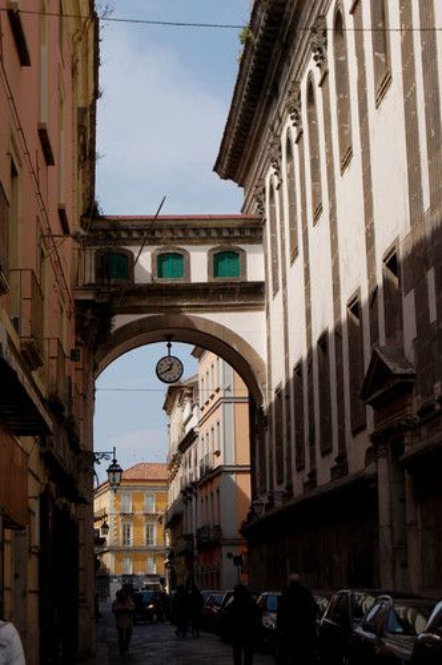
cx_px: 221
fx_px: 1523
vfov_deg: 24.6
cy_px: 332
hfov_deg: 16.5
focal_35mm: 82
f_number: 9
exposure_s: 1/320
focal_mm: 55
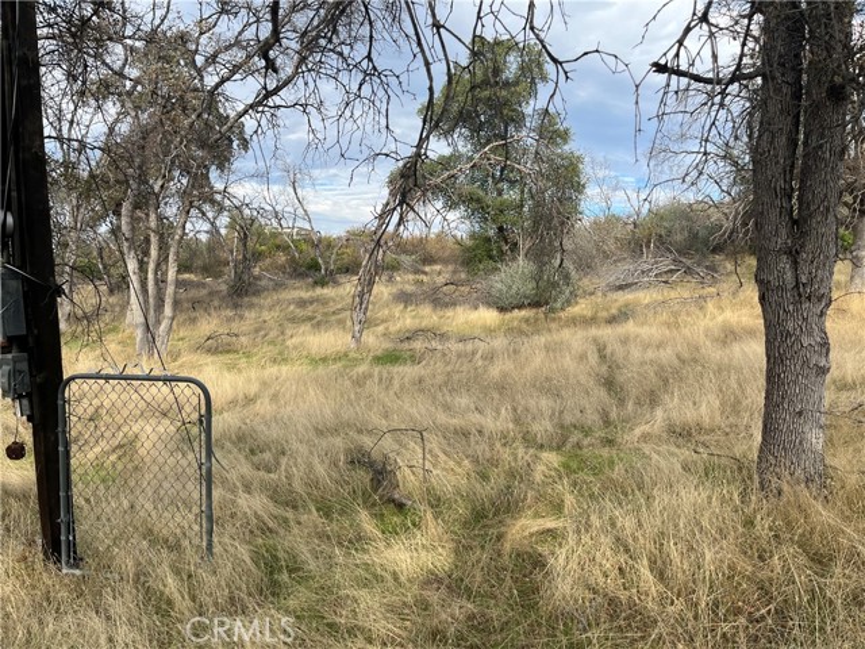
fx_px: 650
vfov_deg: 53.1
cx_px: 432
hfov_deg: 67.3
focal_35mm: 26
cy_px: 324
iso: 50
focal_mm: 5.1
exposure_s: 1/1372
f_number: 1.6
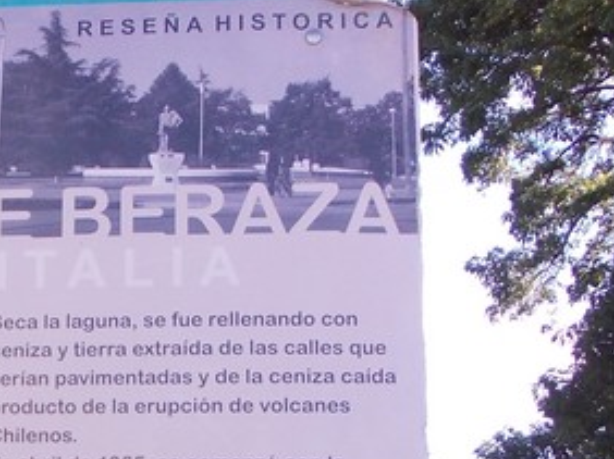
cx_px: -59
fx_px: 1347
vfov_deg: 18.7
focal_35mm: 76
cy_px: 483
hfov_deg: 24.0
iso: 80
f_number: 2.7
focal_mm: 4
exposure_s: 1/400
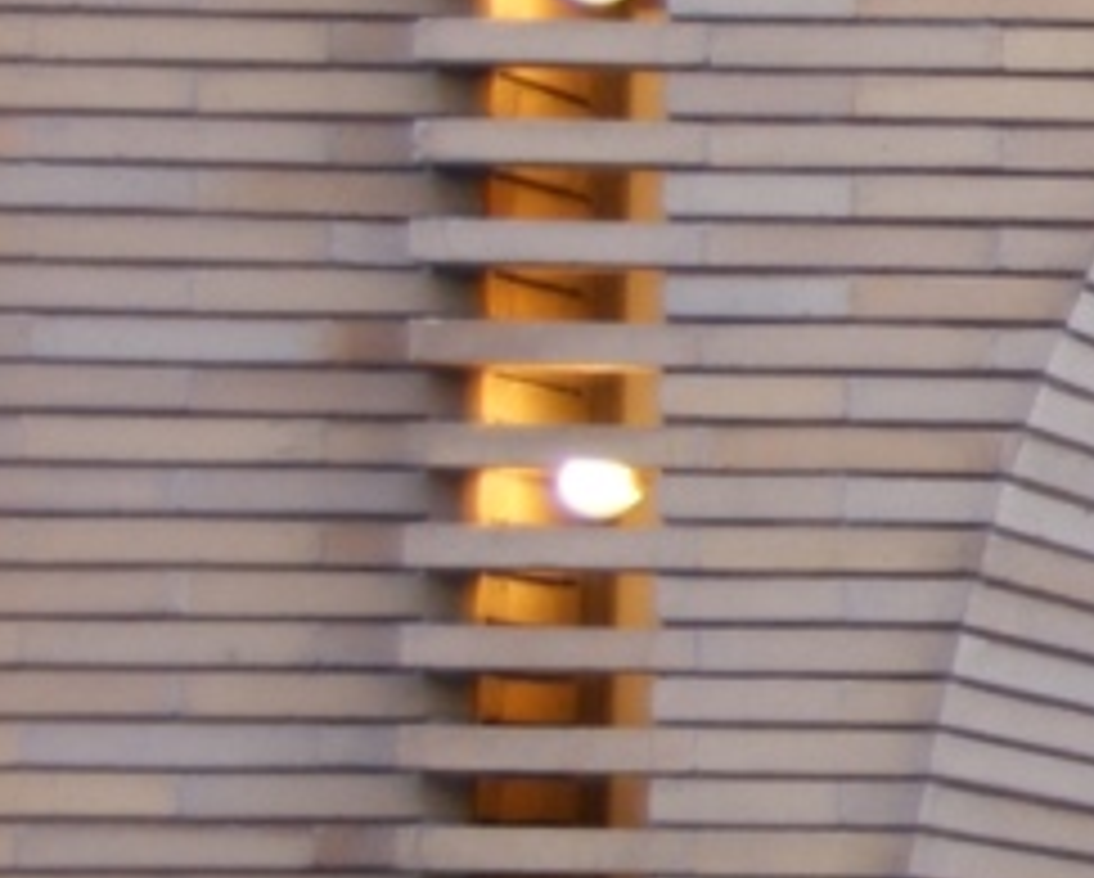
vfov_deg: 6.0
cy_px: 486
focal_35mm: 259
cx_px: 3512
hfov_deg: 6.6
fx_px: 8396
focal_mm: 28
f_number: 4
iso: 200
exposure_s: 1/50
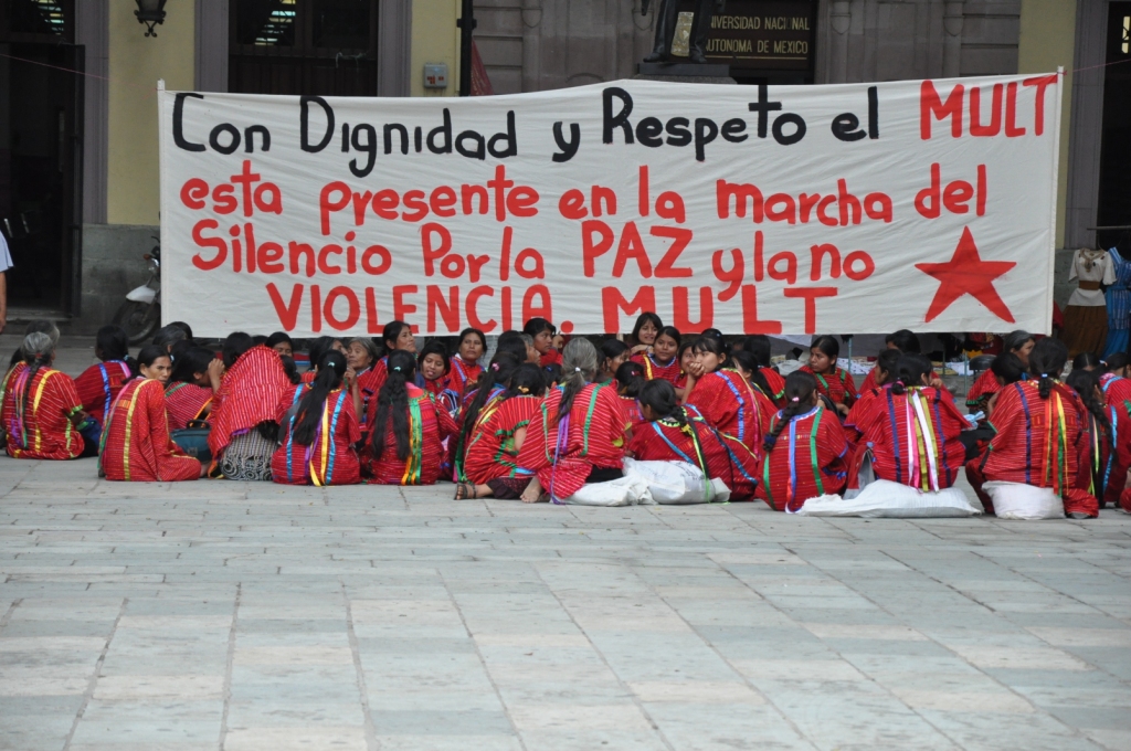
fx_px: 4942
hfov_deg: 13.1
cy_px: 376
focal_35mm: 158
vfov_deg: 8.7
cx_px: 566
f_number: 6.3
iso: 1250
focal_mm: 105
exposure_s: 1/640
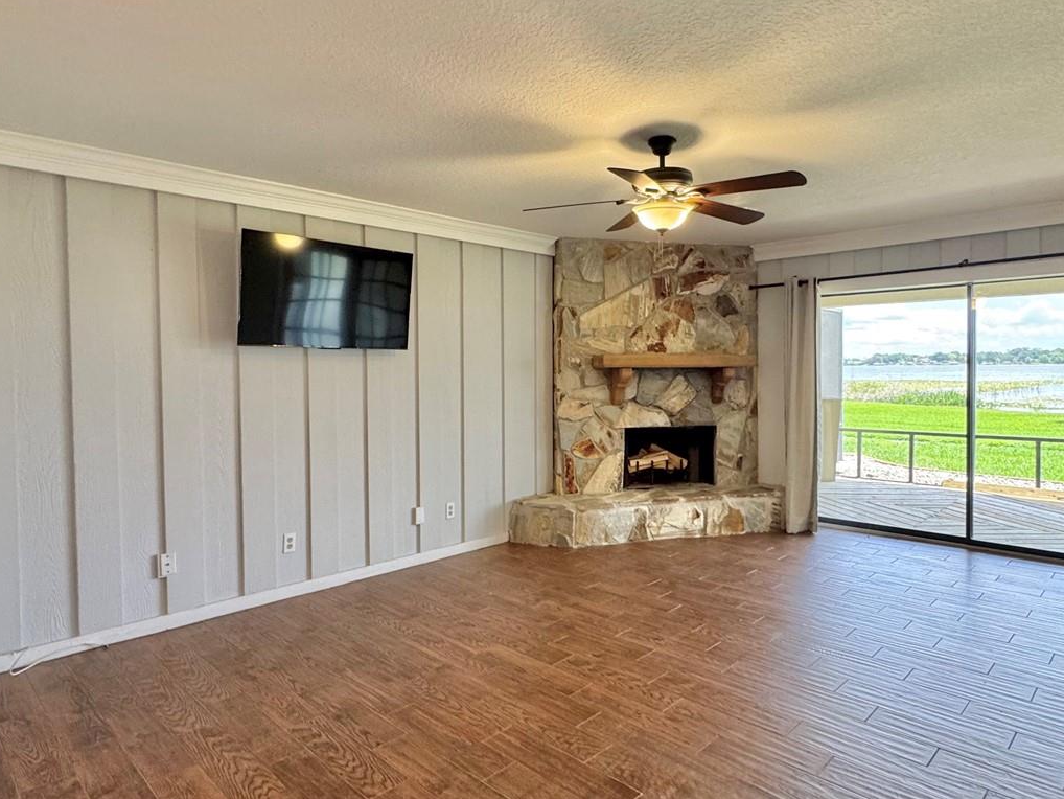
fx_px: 676
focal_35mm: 22
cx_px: 537
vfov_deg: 61.1
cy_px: 383
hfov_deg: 76.4
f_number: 2.2
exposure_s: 1/60
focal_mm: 2.22
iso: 250
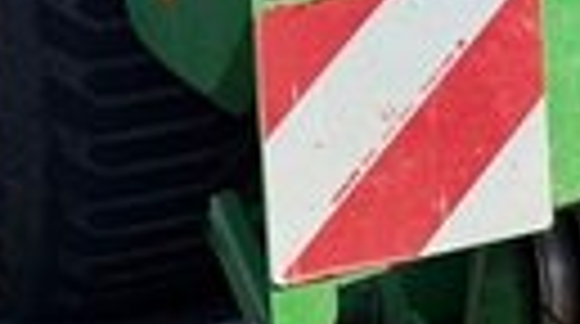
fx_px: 1873
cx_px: 1084
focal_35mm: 122
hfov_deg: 15.0
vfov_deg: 9.4
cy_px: -243
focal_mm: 6.76
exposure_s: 1/3021
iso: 100
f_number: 1.78
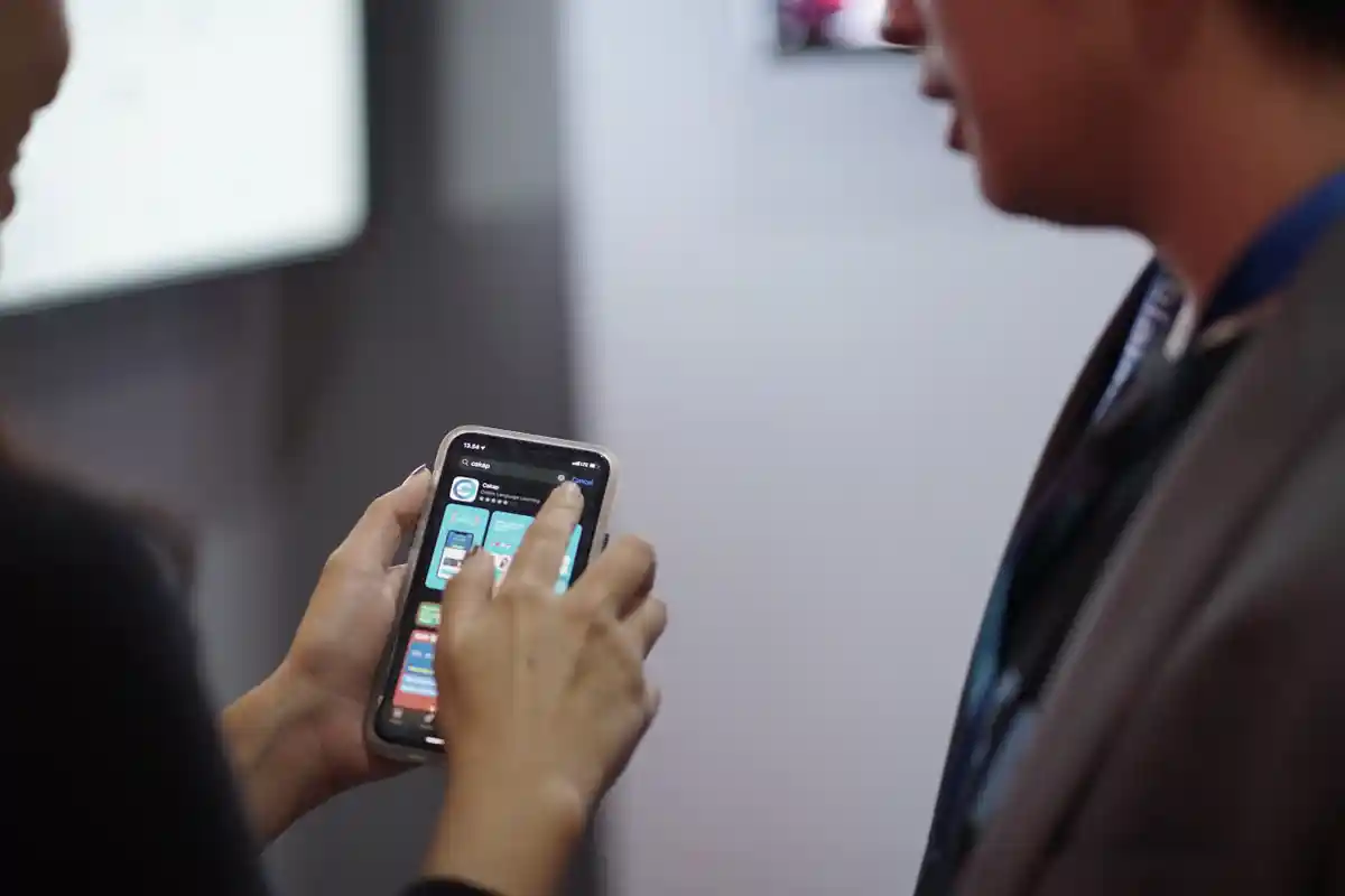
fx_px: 3175
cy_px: 448
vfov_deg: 16.1
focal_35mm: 85
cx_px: 672
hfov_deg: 23.9
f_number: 2
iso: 2000
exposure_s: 1/160
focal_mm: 85
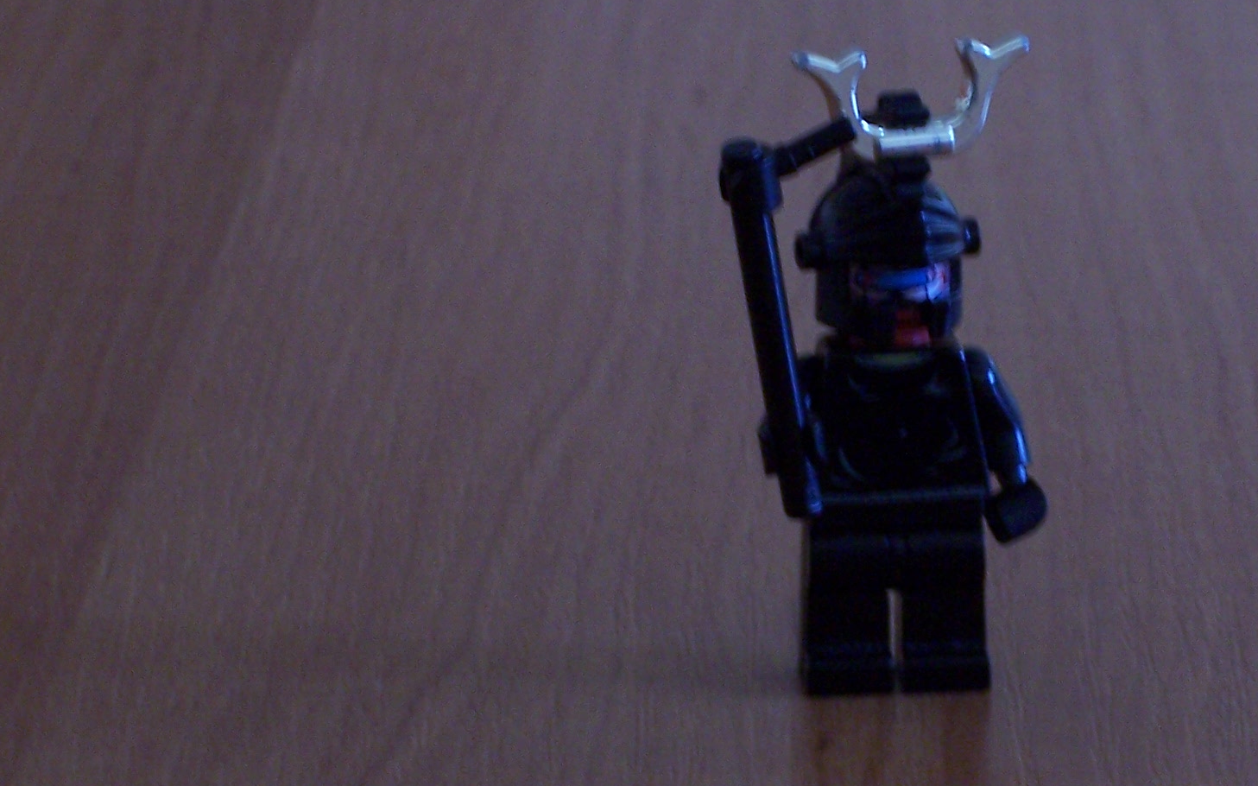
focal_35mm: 171
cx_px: 988
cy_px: 383
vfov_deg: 7.7
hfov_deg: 12.2
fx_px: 5862
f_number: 4.6
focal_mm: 16.8
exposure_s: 1/8
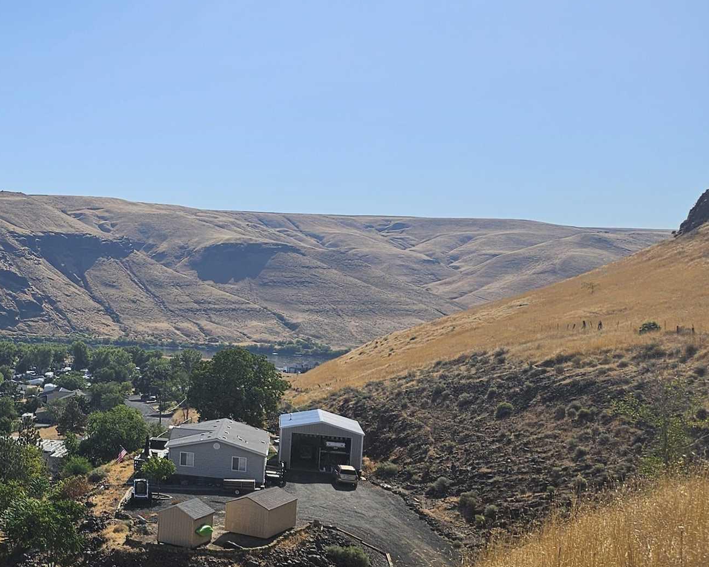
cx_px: -117
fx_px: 1112
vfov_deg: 28.6
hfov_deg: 30.6
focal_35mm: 53
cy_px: 291
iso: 25
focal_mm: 5.4
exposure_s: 1/3598
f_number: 1.8
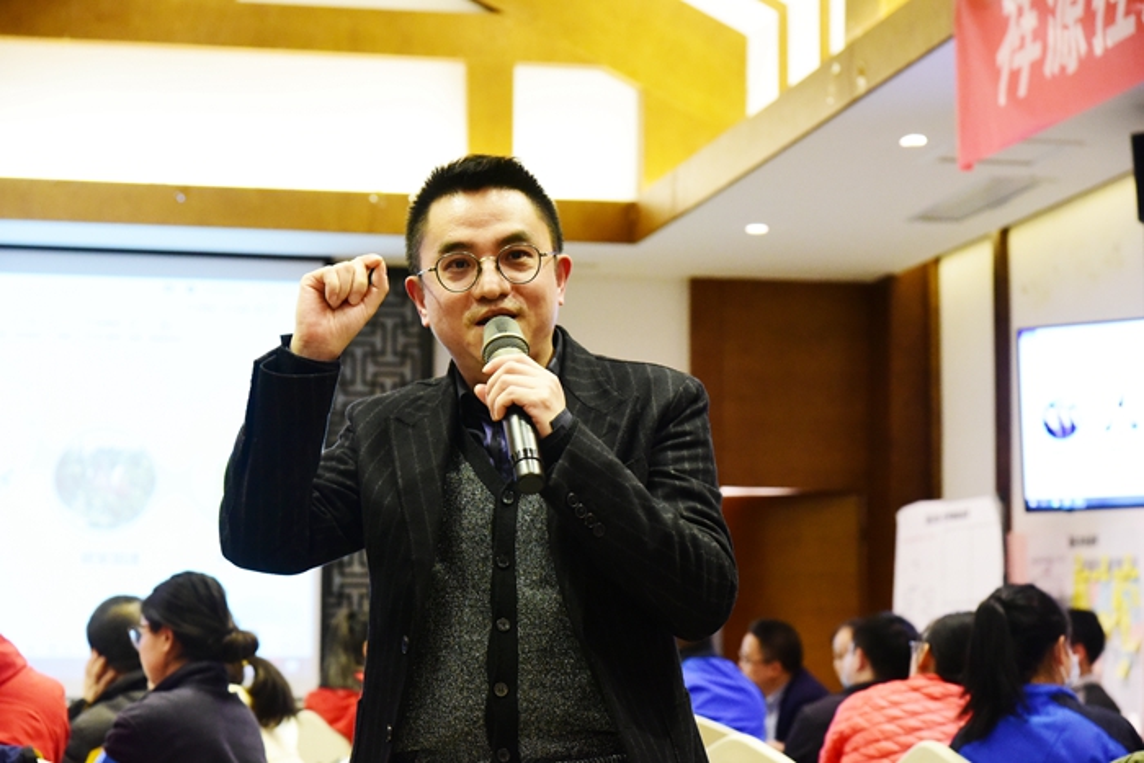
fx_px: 2701
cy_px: 382
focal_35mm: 85
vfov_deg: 16.1
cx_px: 572
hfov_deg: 23.9
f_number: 5.6
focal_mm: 85
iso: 5000
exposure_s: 1/80
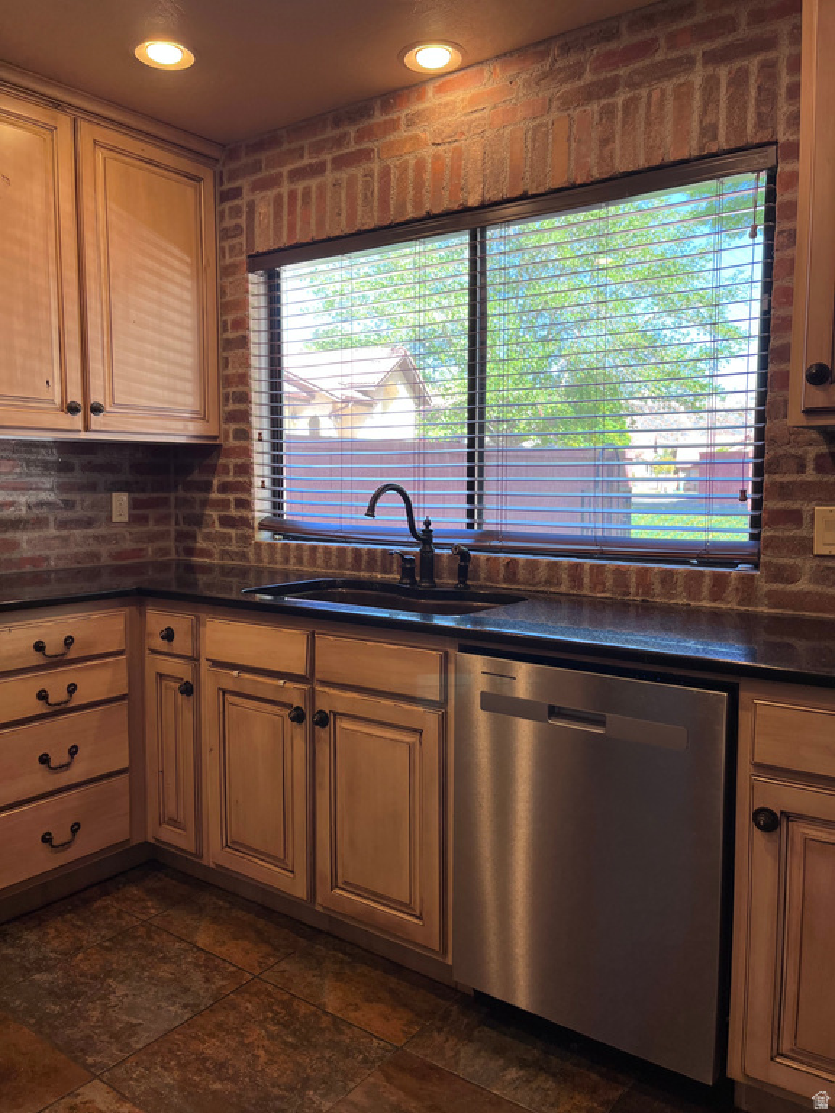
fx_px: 836
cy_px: 556
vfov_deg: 67.3
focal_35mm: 26
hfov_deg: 53.1
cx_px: 418
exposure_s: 1/120
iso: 40
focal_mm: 5.1
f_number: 1.6
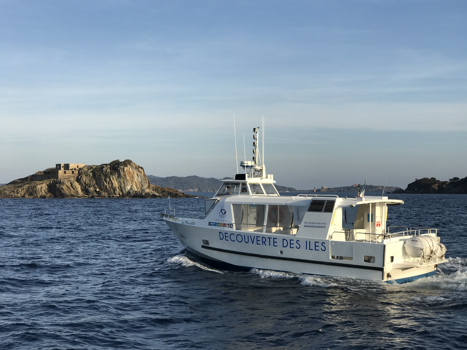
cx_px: 234
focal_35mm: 57
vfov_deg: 25.7
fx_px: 769
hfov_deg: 33.8
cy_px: 175
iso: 20
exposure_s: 1/725
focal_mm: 6.6
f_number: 2.8
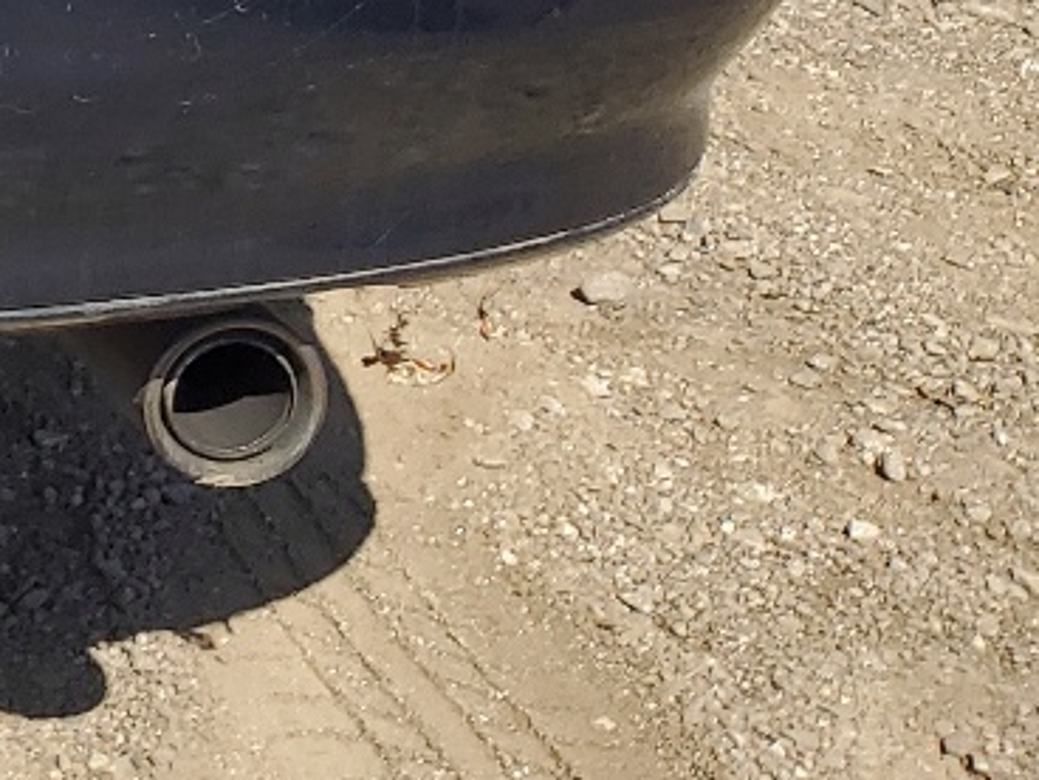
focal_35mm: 113
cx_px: -1200
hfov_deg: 13.9
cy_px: -729
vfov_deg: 11.8
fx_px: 3392
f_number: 1.5
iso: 50
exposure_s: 1/2000
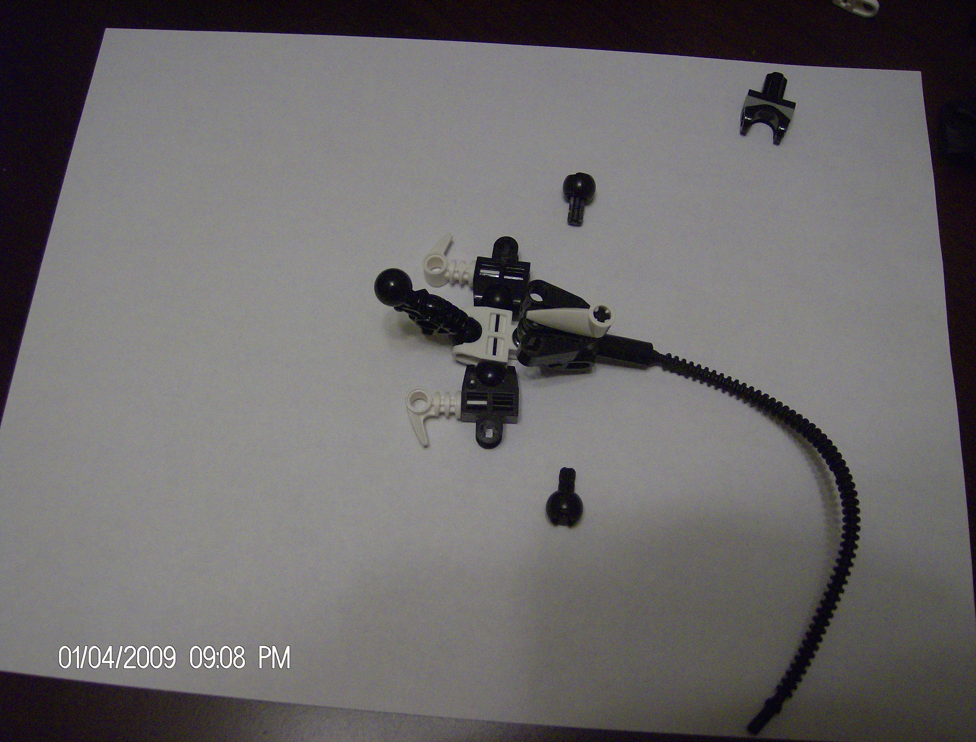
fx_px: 1020
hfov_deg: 51.1
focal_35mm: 36
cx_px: 488
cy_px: 371
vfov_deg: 40.0
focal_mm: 6
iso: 200
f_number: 2.8
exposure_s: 1/15.4
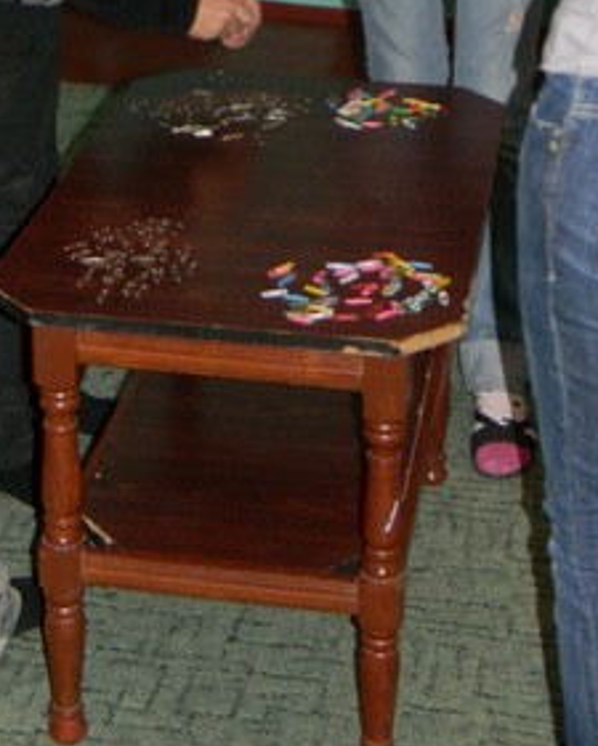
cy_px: -29
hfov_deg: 16.9
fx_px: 2012
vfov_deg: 20.3
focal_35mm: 91
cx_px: 245
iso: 277
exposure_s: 1/30
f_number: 3.8
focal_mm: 7.3
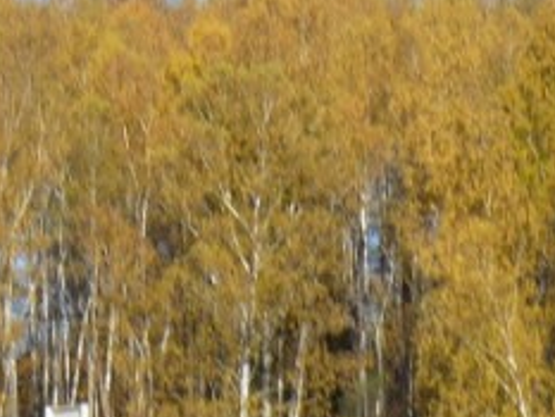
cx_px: 355
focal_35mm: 431
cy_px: 455
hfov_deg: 4.6
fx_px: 6914
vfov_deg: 3.4
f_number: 7
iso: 80
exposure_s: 1/200
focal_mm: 16.1
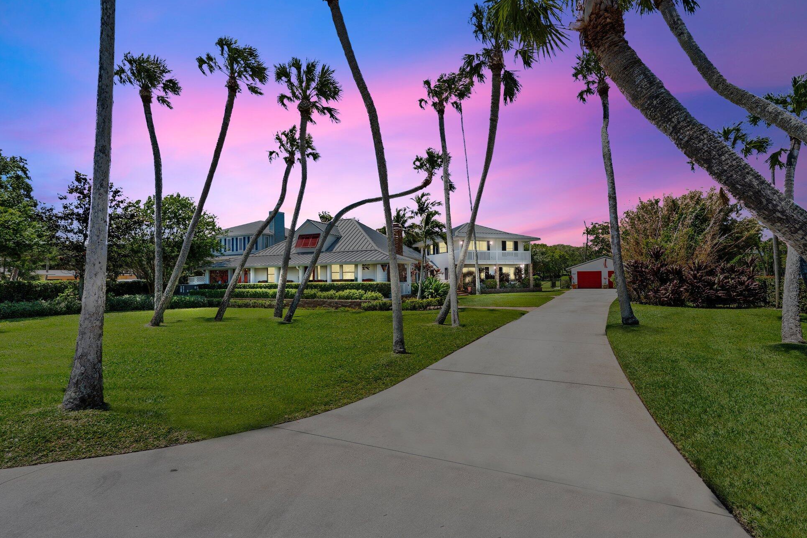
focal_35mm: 17
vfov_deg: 70.4
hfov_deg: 93.3
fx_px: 381
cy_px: 270
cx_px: 408
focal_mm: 16
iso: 100
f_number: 9
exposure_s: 1/80
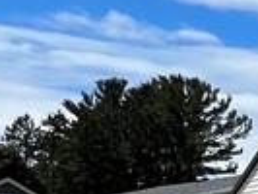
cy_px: 254
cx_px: 784
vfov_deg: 14.2
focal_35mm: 100
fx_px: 746
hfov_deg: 11.2
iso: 32
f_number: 1.8
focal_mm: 1.57
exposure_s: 1/1449
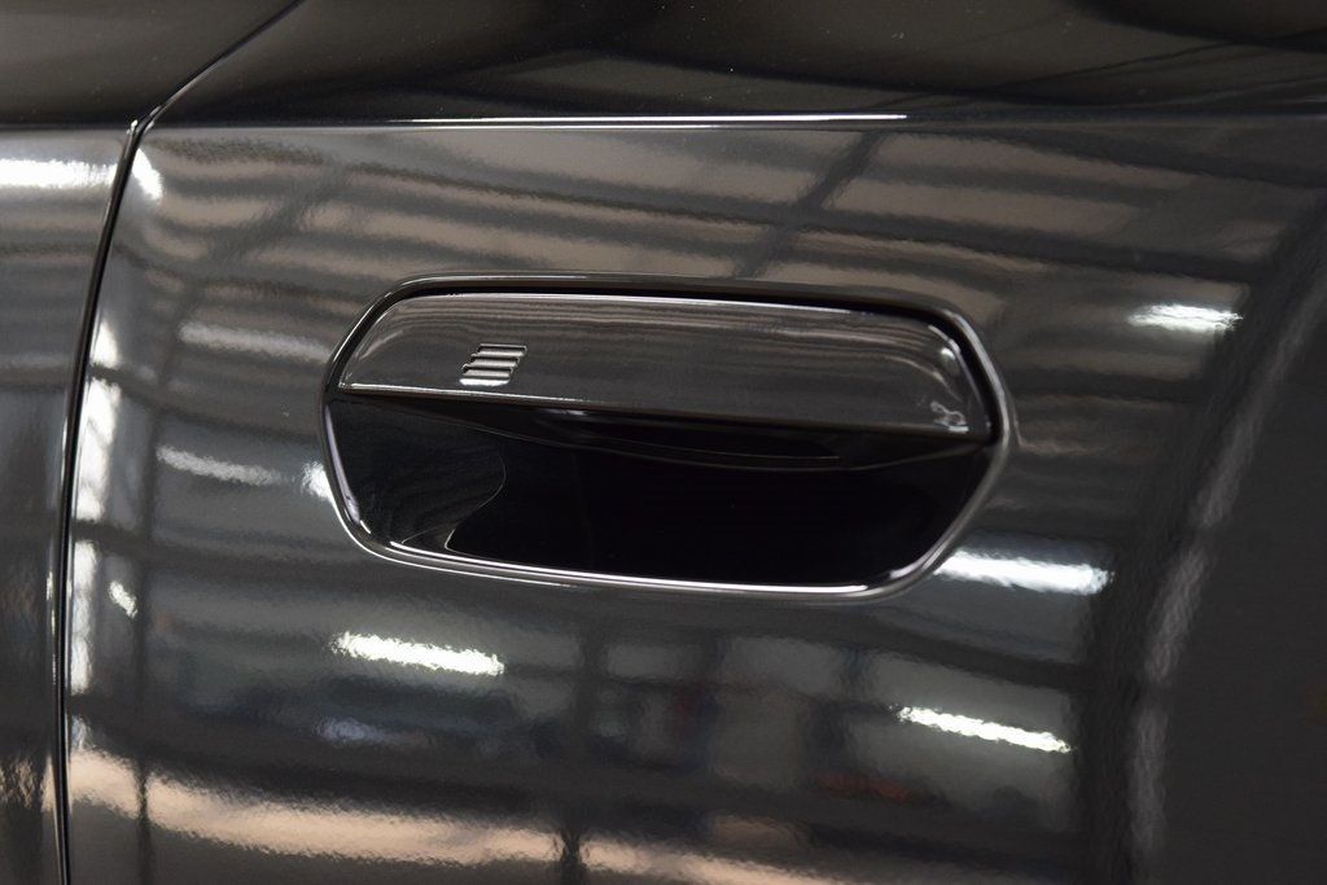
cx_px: 664
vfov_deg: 13.0
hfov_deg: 19.5
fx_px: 3871
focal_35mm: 105
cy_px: 442
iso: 1600
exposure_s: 1/30
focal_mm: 70
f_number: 7.1
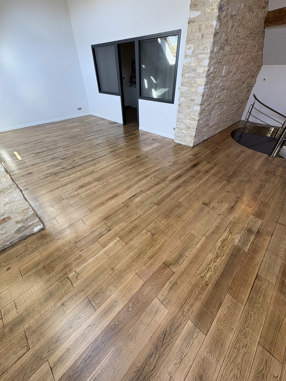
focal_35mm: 14
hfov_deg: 85.7
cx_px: 143
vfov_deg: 102.1
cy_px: 190
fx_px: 154
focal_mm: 2.22
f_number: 2.2
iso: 125
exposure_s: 1/99
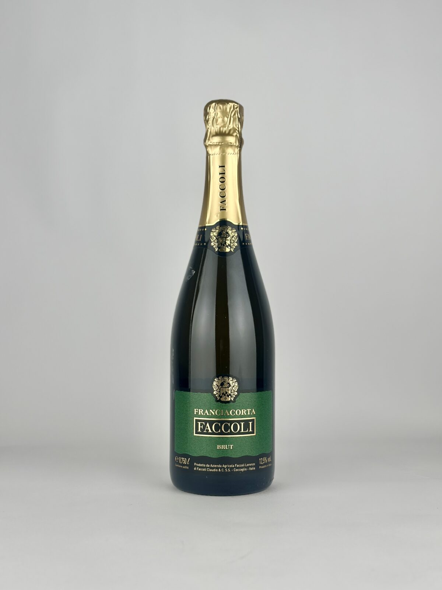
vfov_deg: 39.7
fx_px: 817
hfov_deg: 30.3
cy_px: 295
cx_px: 221
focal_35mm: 48
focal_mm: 6.86
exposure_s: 1/734
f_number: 1.78
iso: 80
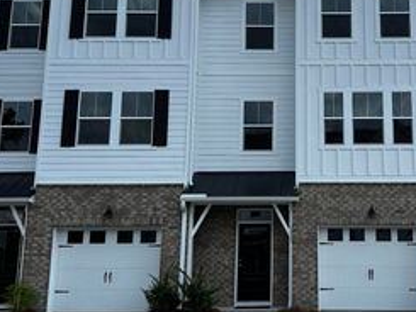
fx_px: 589
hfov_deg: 37.9
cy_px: 130
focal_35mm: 49
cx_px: 311
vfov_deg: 29.6
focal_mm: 6.86
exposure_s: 1/3155
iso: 80
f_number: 1.78
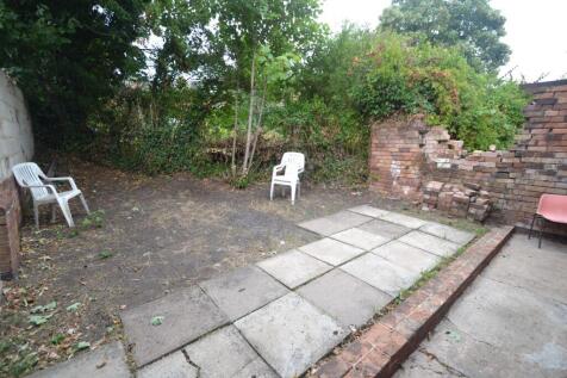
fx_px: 236
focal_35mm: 15
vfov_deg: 77.3
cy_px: 189
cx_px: 284
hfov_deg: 100.4
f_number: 5.6
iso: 250
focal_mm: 10
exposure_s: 1/125
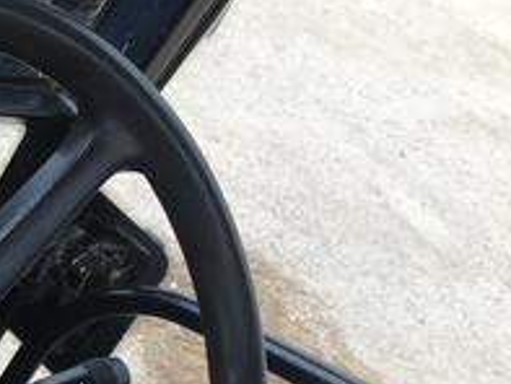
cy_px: 446
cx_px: -167
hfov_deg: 21.6
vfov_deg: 17.5
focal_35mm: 81
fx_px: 1196
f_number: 2.2
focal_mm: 4.15
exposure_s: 1/255
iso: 25
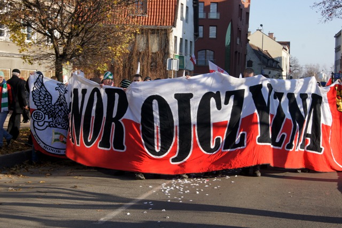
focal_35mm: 68
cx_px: 171
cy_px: 114
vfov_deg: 20.2
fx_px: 641
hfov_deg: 29.9
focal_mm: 45
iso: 200
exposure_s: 1/100
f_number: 11
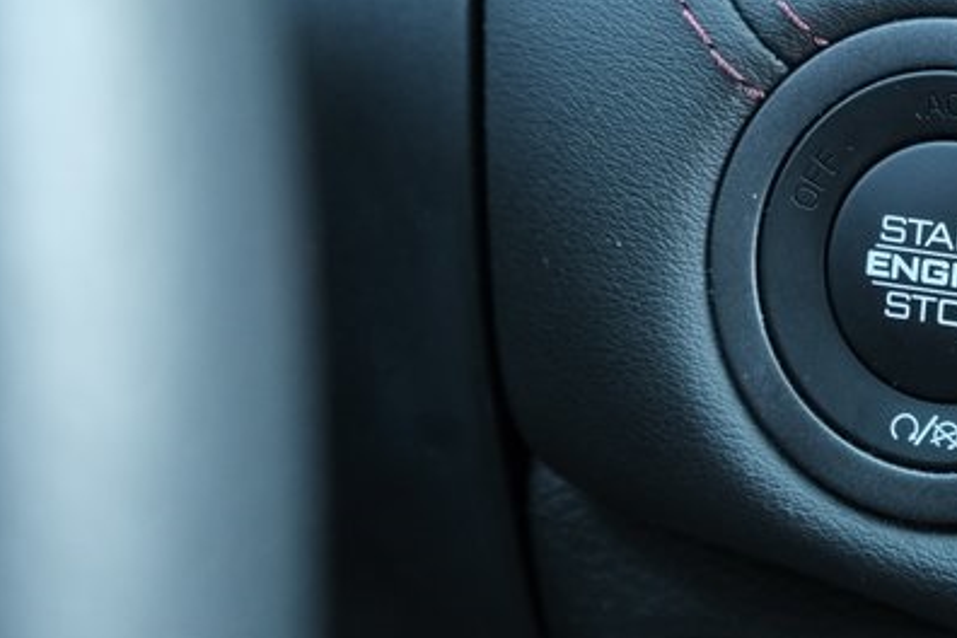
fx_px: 3509
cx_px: 955
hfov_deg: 15.3
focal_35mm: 132
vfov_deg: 10.4
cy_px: 282
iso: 1600
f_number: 5
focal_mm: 34.3
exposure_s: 1/40
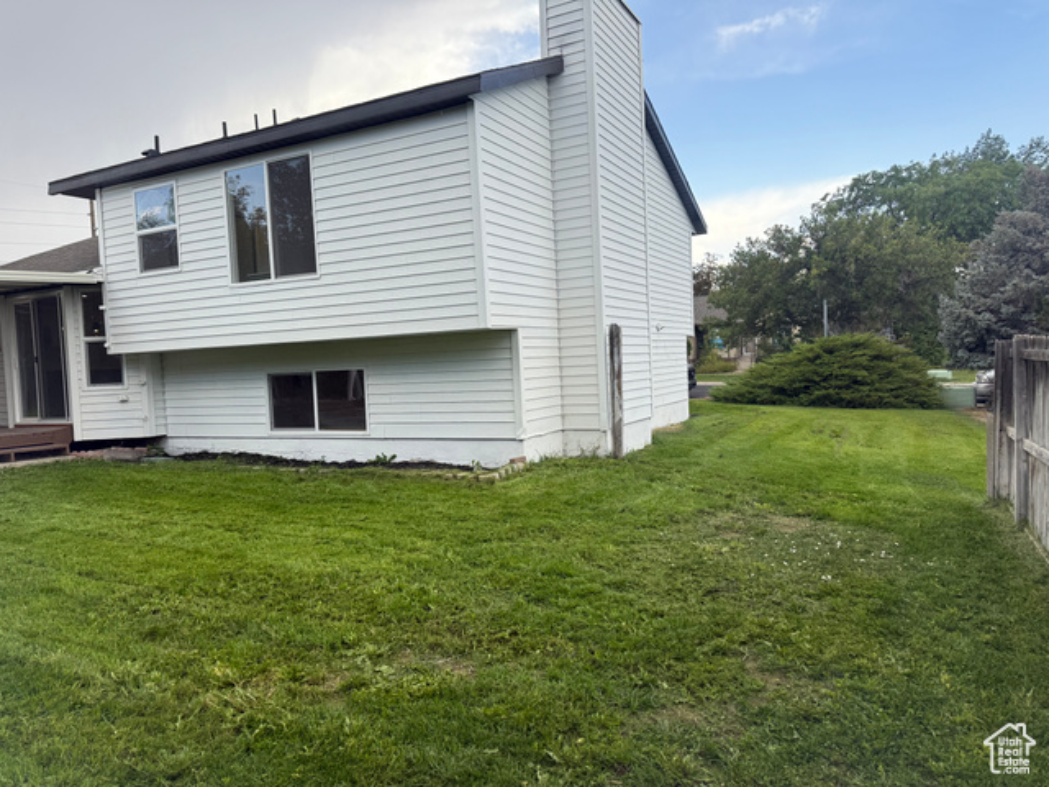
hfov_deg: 71.6
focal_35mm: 24
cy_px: 394
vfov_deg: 56.8
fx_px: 727
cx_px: 524
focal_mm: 6.76
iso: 100
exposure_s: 1/1493
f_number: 1.78
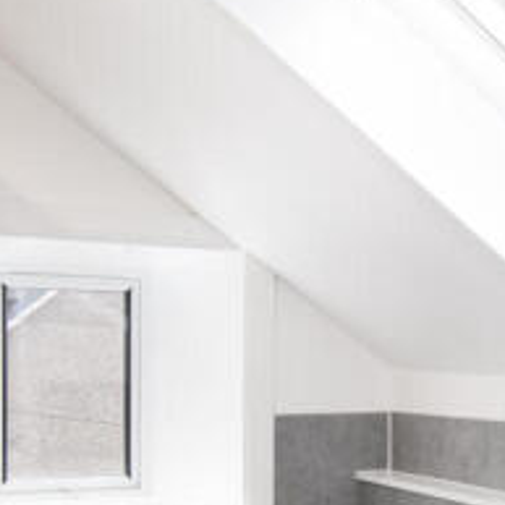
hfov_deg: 34.6
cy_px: 302
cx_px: 288
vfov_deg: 34.6
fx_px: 809
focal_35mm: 49
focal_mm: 11.5
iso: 320
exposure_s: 1/8
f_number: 8
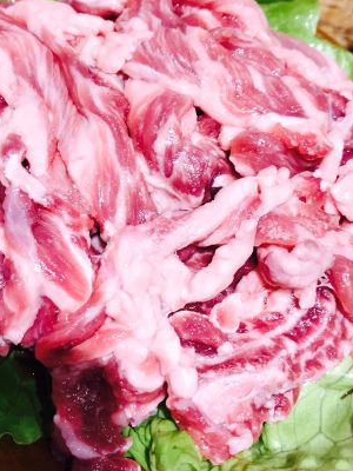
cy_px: 195
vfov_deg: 38.8
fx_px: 666
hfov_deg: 29.6
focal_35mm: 49
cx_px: 155
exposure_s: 1/49
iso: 32
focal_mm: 3.99
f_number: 1.8
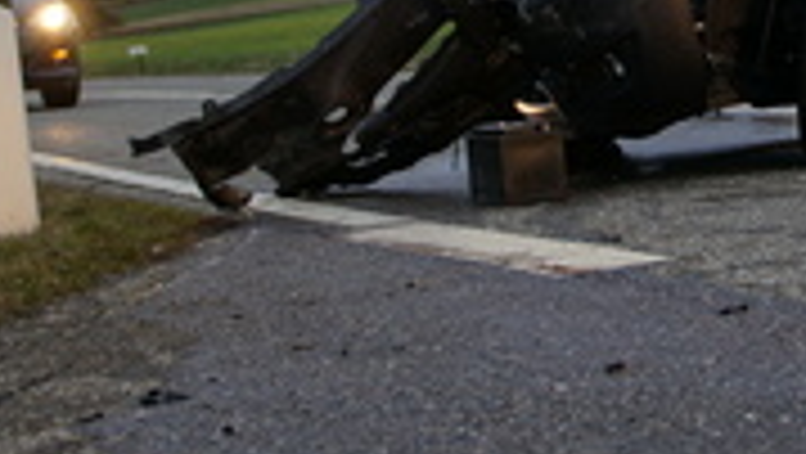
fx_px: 2246
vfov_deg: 11.5
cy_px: 13
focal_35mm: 105
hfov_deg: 19.7
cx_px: 811
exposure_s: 1/60
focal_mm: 30
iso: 320
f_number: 4
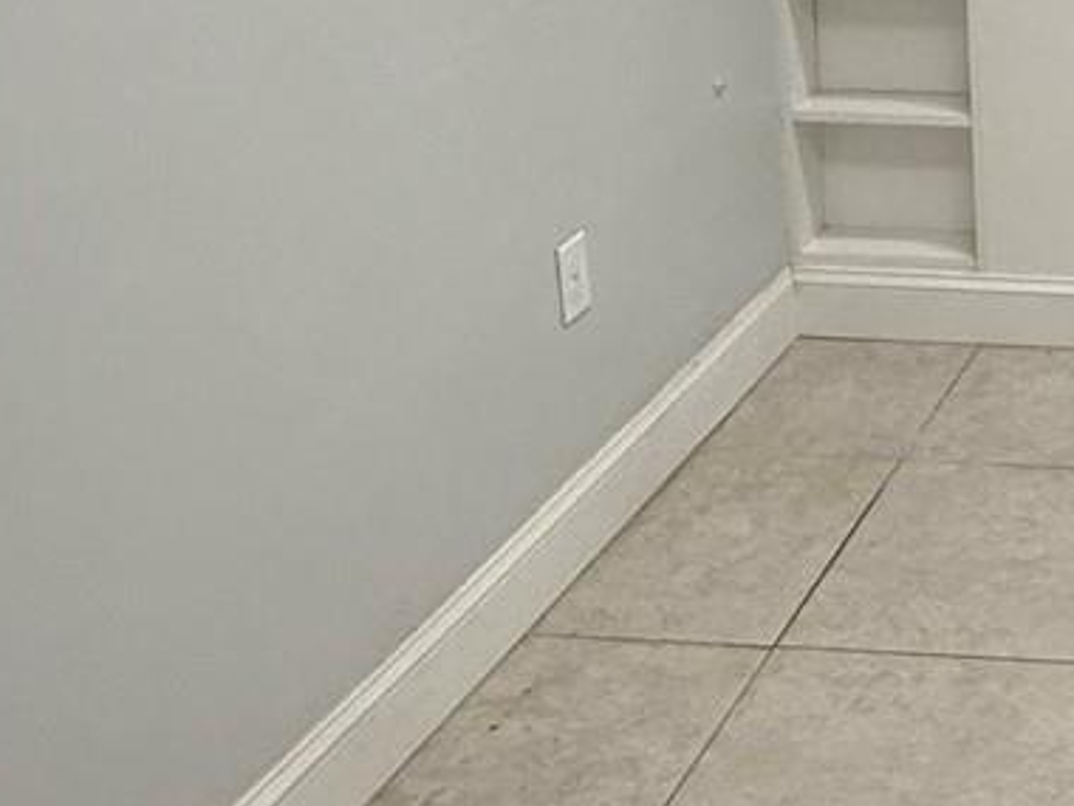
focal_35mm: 59
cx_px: 1413
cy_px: -74
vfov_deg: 23.4
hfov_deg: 27.2
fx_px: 1831
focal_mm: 2.22
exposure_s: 1/120
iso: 320
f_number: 2.2
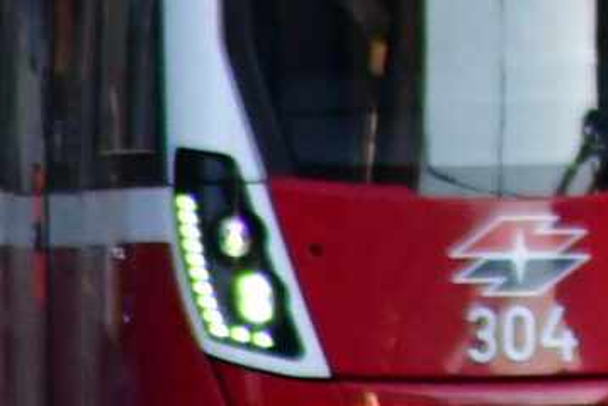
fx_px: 41646
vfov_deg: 0.6
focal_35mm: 2465
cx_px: 1793
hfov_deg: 0.8
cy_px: -346
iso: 2500
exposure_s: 1/3200
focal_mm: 230
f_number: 5
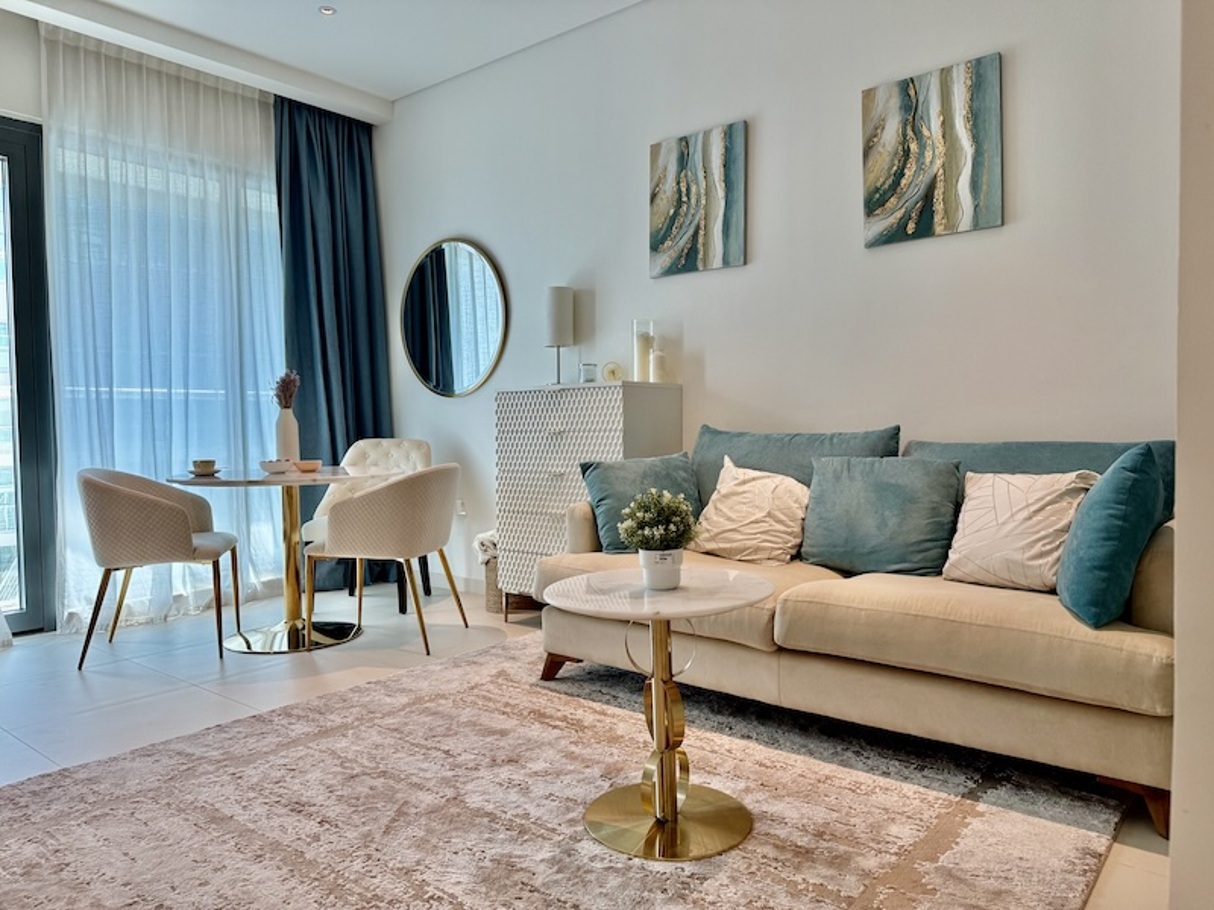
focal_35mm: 24
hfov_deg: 71.6
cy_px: 455
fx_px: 842
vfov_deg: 56.8
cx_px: 607
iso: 100
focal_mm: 6.76
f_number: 1.78
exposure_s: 1/215
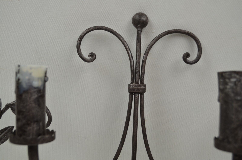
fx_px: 282
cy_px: 80
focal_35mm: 42
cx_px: 121
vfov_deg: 31.8
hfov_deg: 46.5
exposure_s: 1/100
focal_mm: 28
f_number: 5
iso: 400
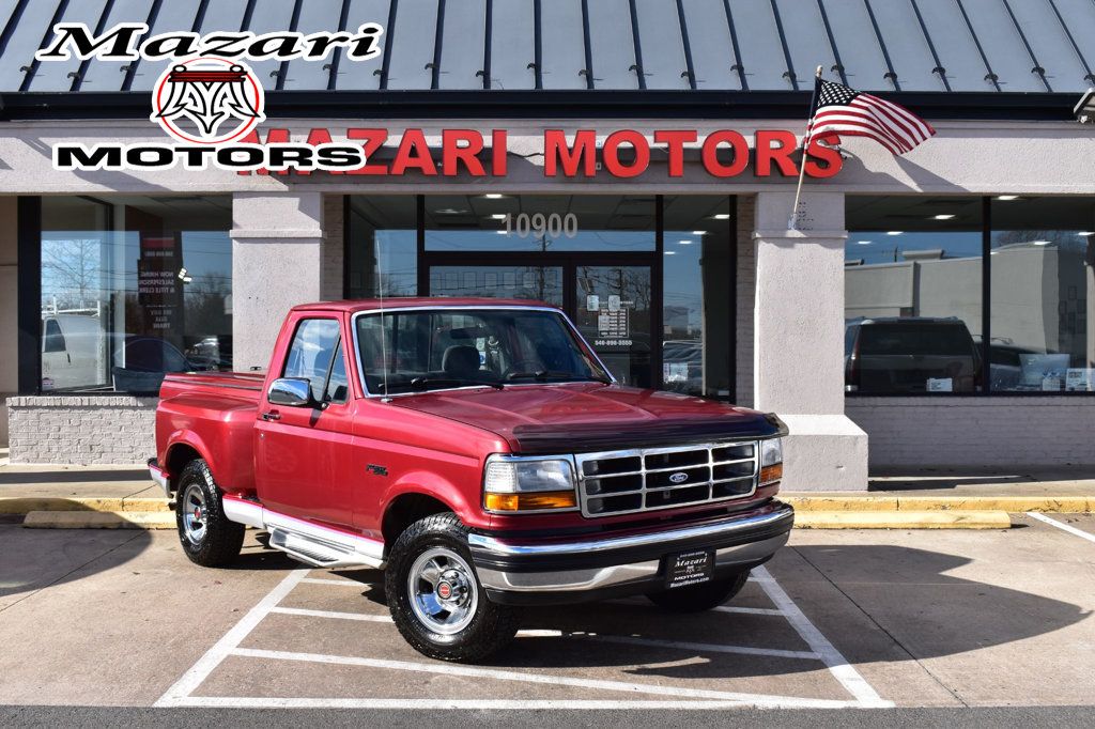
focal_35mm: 42
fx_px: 1277
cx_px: 548
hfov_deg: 46.4
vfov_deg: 31.9
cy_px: 364
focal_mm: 28
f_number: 11
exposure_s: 1/400
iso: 400
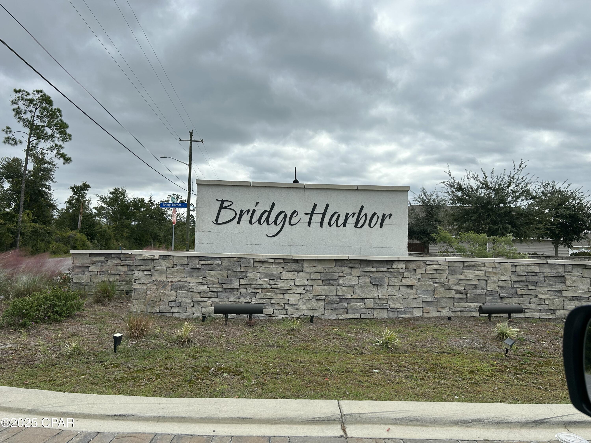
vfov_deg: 53.1
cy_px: 222
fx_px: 444
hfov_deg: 67.3
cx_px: 296
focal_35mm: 26
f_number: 1.5
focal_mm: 5.7
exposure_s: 1/5076
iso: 50
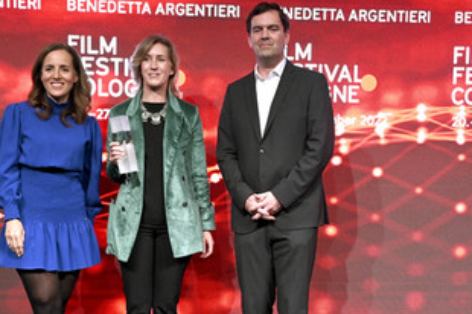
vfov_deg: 20.2
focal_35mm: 67
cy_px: 218
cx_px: 206
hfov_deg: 30.1
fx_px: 878
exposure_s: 1/200
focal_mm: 46
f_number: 4
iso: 2000
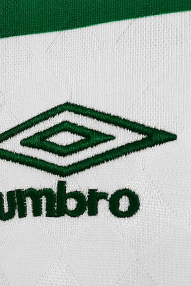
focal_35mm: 69
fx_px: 550
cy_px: 145
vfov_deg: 29.3
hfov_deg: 19.7
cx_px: 78
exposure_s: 1/33.3
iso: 400
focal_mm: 5.58
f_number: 1.8
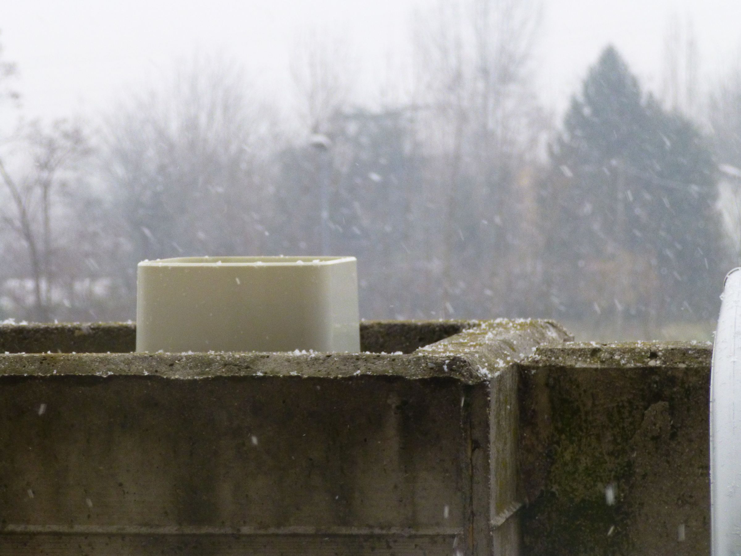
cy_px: 278
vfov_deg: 11.1
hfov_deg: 14.8
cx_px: 370
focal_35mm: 133
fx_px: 2846
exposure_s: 1/160
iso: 500
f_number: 5.8
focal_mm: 23.7
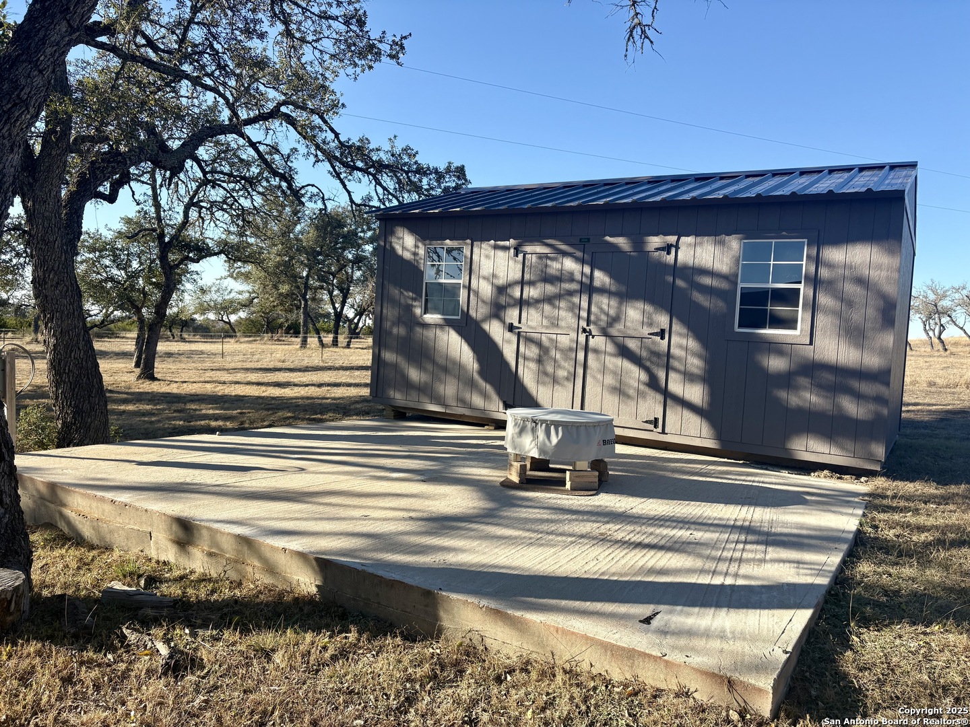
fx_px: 729
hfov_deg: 67.3
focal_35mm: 26
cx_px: 485
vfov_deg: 53.1
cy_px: 364
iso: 50
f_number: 1.6
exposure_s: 1/1484
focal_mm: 5.96
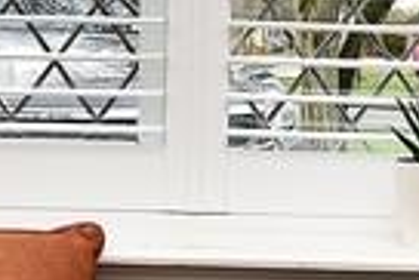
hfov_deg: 17.8
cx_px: 367
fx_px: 1317
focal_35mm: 113
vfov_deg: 12.1
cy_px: 112
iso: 200
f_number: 5
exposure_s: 1/60
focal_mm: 10
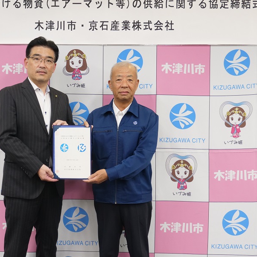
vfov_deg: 36.1
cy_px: 128
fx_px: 395
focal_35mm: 47
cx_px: 99
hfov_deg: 35.9
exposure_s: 1/60
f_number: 2.8
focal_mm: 16
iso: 640
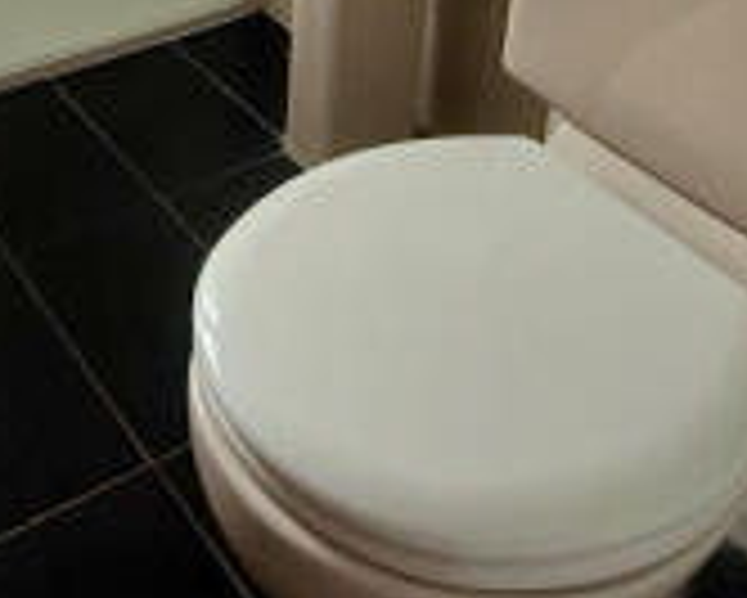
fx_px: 1062
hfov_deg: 34.9
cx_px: -11
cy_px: -321
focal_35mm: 48
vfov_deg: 24.1
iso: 320
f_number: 2.2
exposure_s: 1/99
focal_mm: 2.22
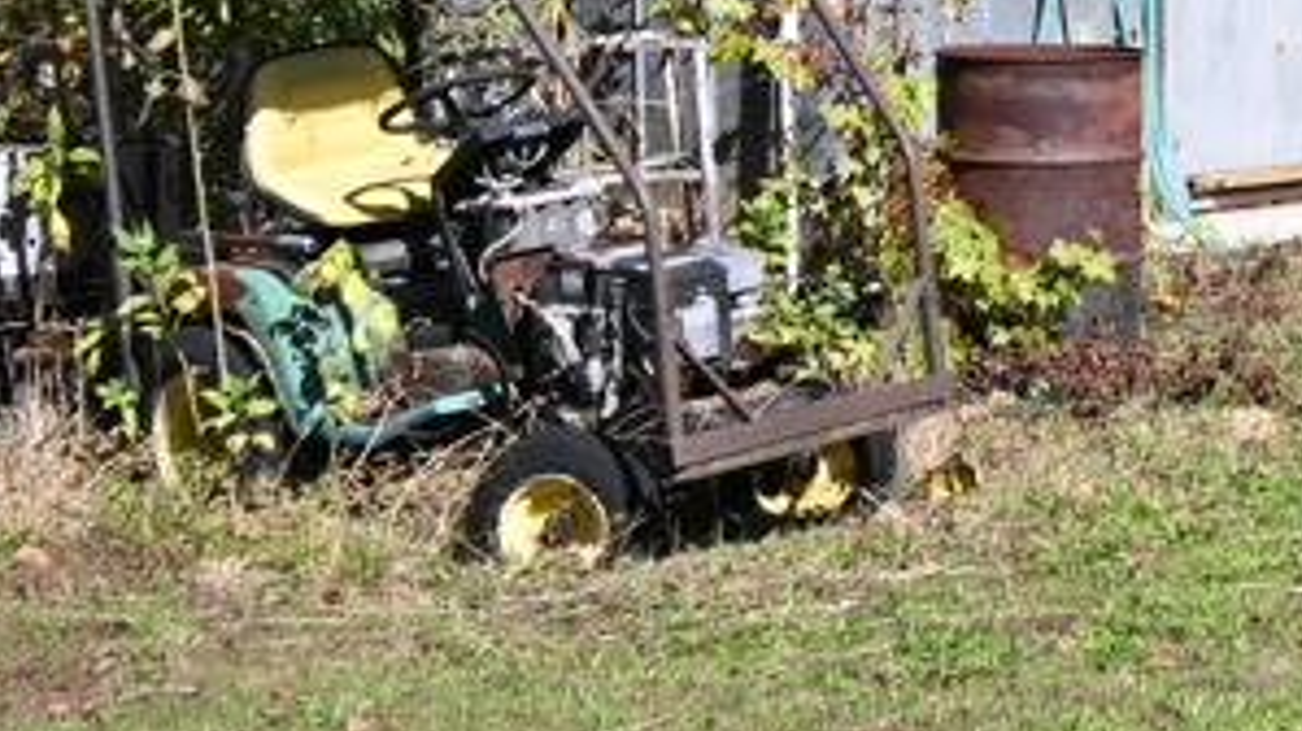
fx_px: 3624
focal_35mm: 105
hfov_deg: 19.6
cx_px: 1376
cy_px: -150
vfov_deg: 11.3
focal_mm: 17
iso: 100
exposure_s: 1/400
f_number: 7.1
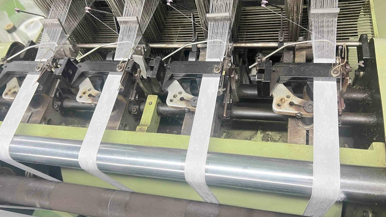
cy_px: 110
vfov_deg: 40.2
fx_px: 297
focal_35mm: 29
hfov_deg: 66.1
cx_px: 191
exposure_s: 1/40
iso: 400
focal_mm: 5.7
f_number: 1.5
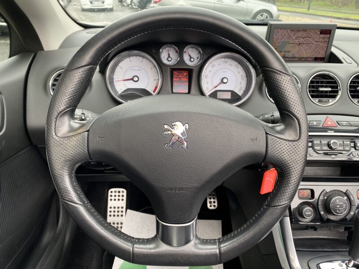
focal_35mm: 26
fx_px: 270
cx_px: 180
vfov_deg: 53.1
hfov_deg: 67.3
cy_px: 134
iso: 80
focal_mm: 4.25
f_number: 1.8
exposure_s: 1/121
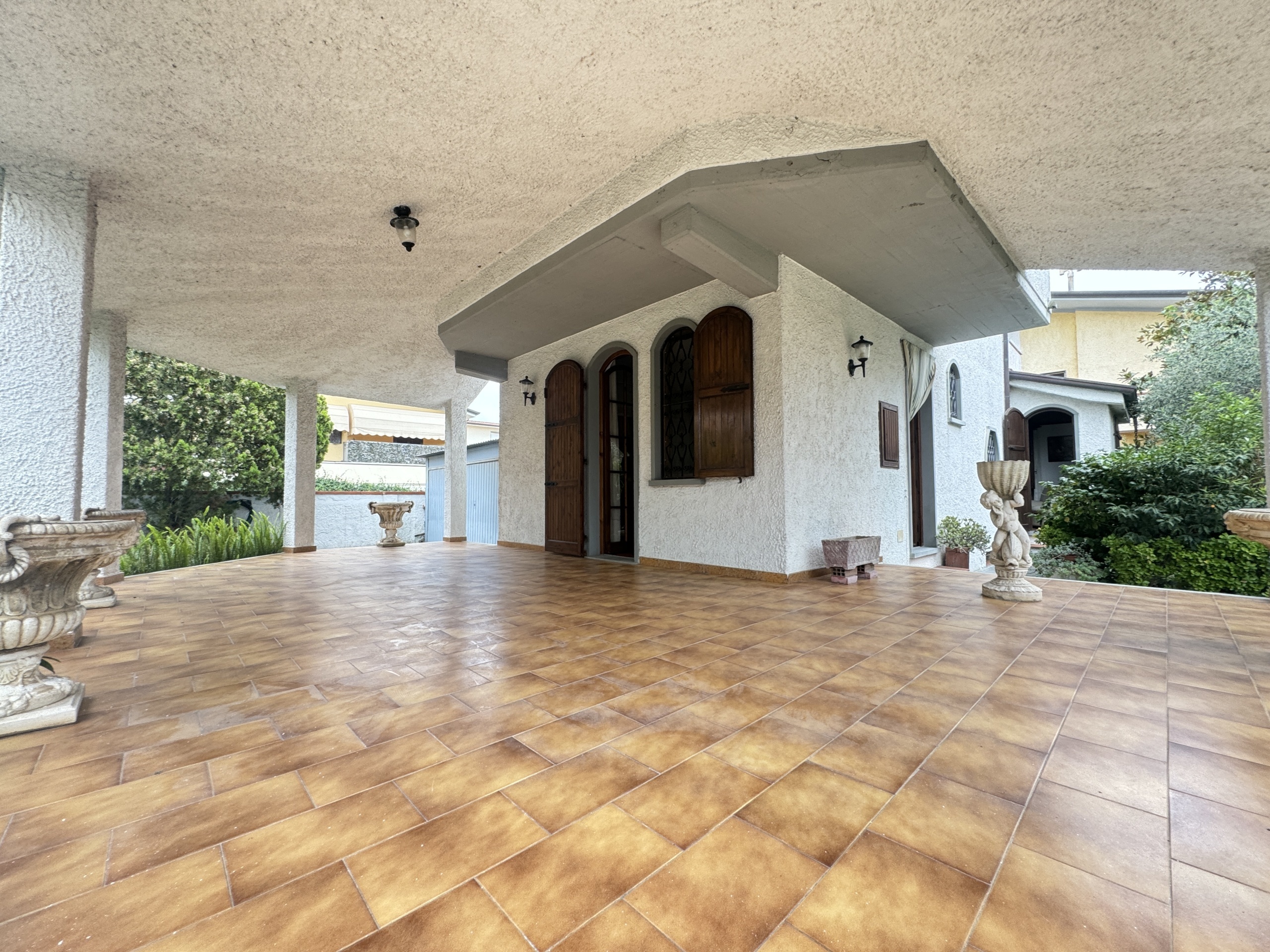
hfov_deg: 102.1
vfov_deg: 85.7
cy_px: 476
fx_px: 514
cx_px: 635
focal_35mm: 14
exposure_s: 1/99
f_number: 2.2
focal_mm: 2.22
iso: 100
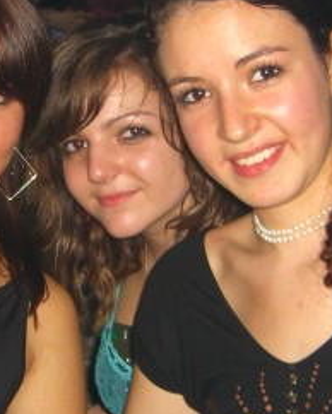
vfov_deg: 20.8
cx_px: 94
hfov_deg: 16.7
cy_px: 217
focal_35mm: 92
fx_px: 1129
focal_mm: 7.9
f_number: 2.8
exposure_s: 1/60
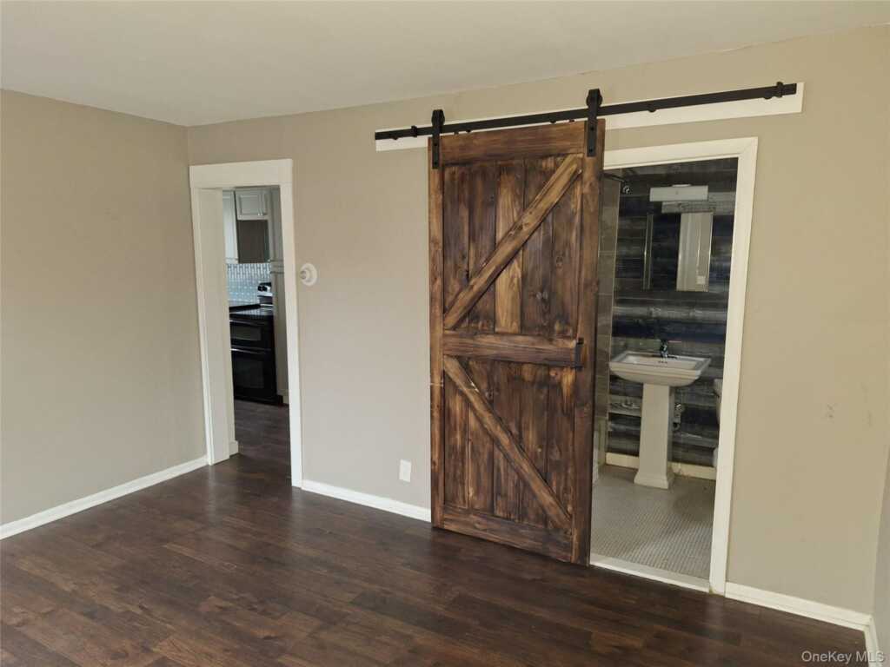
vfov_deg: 58.9
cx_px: 445
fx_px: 591
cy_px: 334
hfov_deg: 73.9
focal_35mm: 23
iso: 25
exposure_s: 1/20
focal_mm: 5.54
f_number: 1.8
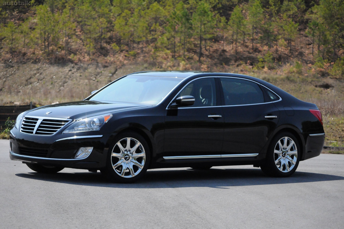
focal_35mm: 120
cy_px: 114
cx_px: 172
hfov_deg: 17.1
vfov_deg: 11.4
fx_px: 1145
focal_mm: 80
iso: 2000
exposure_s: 1/8000
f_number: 5.6
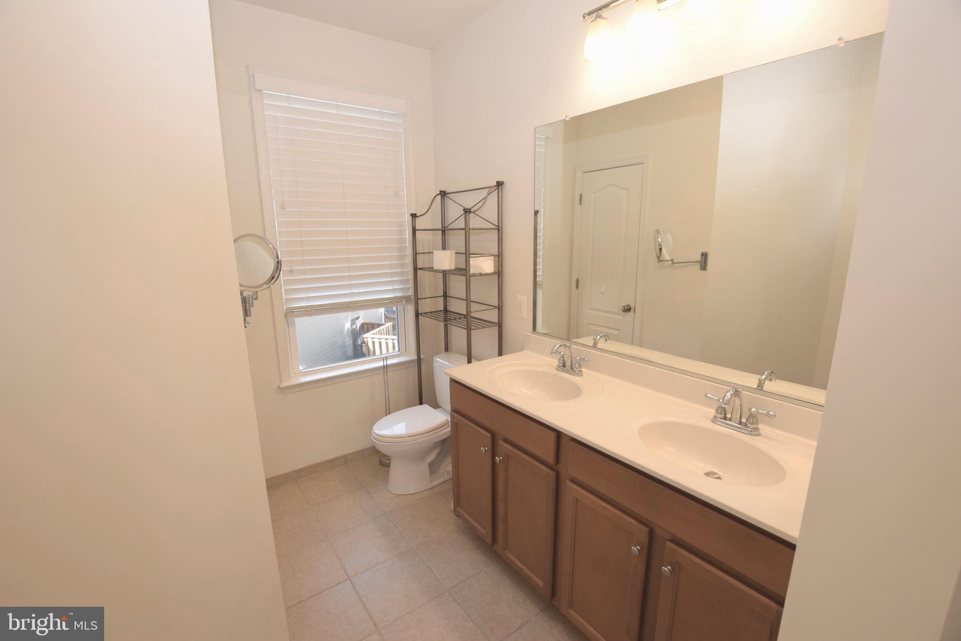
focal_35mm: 15
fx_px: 400
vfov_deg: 77.3
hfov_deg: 100.4
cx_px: 480
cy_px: 320
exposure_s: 1/125
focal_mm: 10
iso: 640
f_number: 5.6
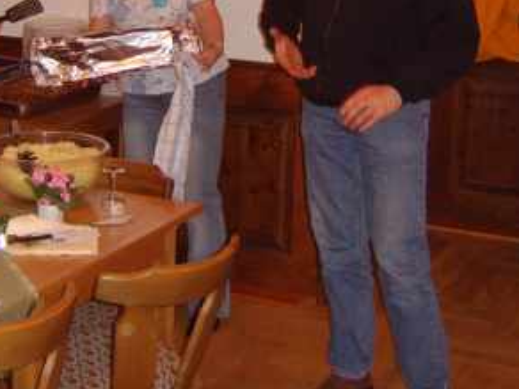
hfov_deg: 28.5
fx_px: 1020
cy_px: 52
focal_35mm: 68
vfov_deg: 21.2
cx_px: 203
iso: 141
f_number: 2.7
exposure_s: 1/30
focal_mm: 8.13
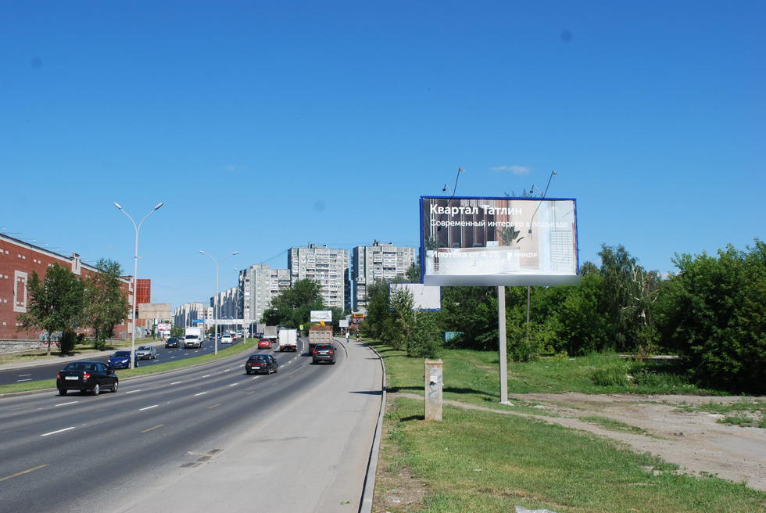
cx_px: 383
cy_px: 256
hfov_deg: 49.5
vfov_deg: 34.3
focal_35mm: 39
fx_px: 831
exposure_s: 1/250
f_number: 8
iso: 100
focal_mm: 26
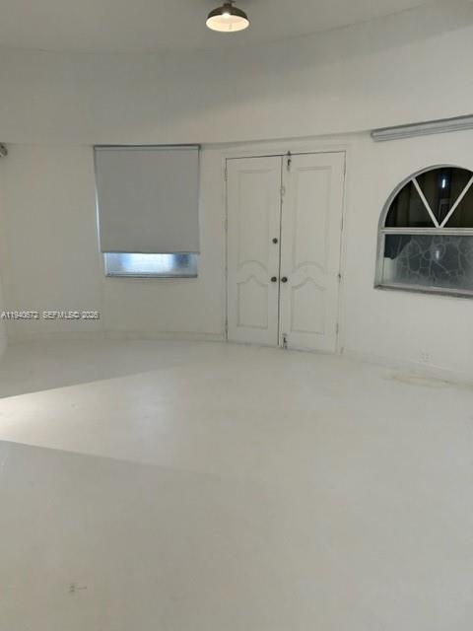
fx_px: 474
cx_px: 236
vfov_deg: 67.3
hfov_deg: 53.1
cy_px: 316
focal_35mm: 26
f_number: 1.5
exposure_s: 1/120
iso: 80
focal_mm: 5.7
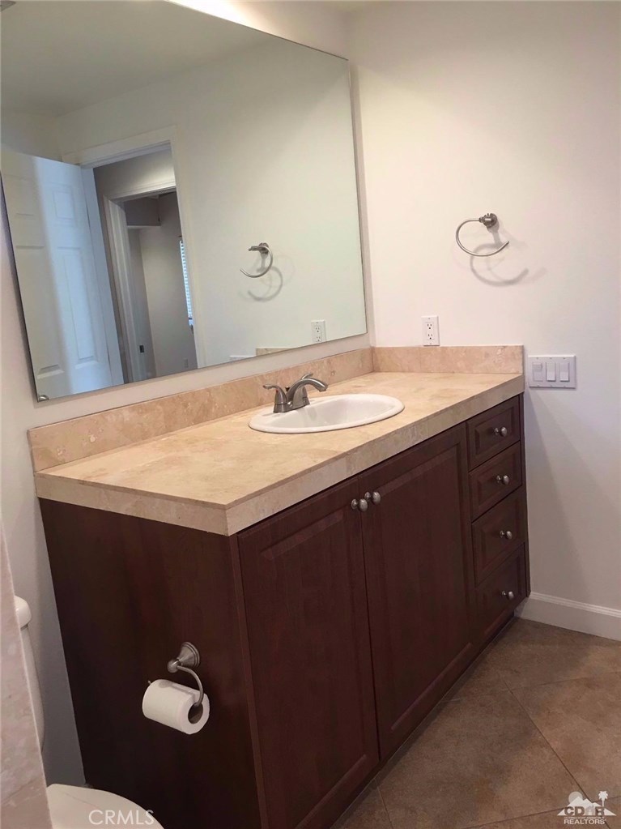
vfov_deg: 61.7
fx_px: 694
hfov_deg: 48.2
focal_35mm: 29
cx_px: 310
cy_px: 414
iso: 40
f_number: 2.2
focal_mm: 4.15
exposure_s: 1/17
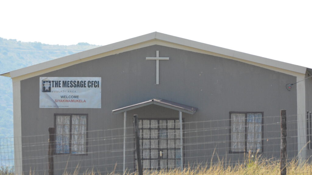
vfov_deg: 3.9
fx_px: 2606
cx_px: 156
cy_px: 90
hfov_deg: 6.9
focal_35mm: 315
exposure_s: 1/3200
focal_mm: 200
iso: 3200
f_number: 7.1
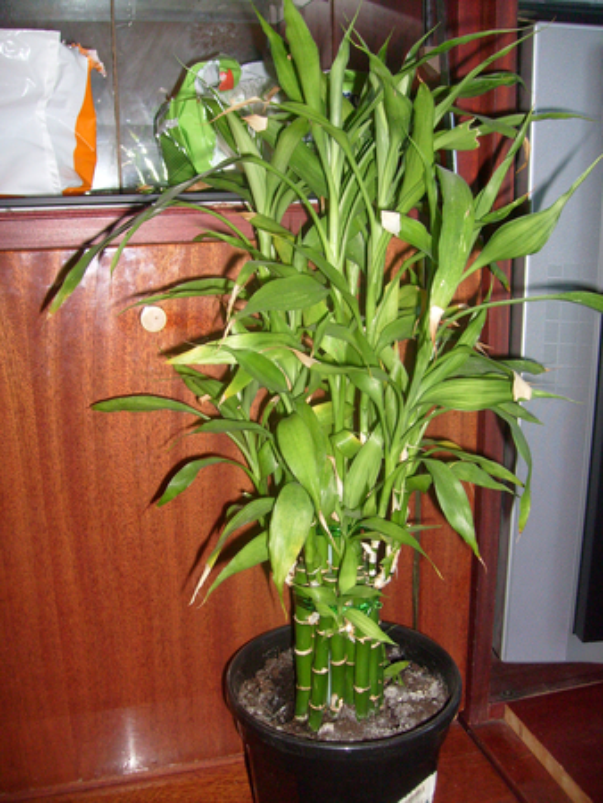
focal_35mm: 35
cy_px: 402
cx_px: 302
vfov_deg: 52.6
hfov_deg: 40.7
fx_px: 812
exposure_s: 1/45
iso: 100
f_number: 2.8
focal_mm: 5.8
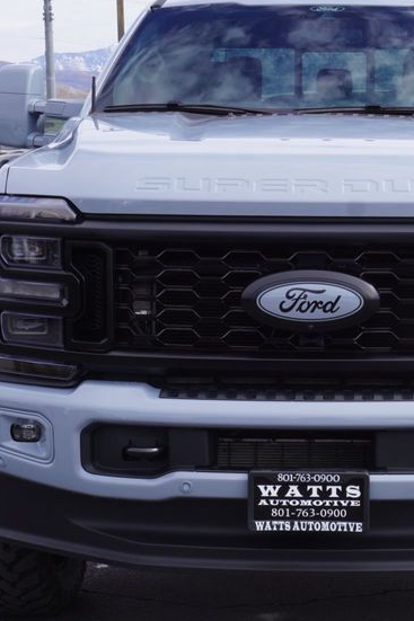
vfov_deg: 25.1
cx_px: 308
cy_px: 316
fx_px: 1397
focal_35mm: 81
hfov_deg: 16.8
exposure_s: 1/125
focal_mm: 29
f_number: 10
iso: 100
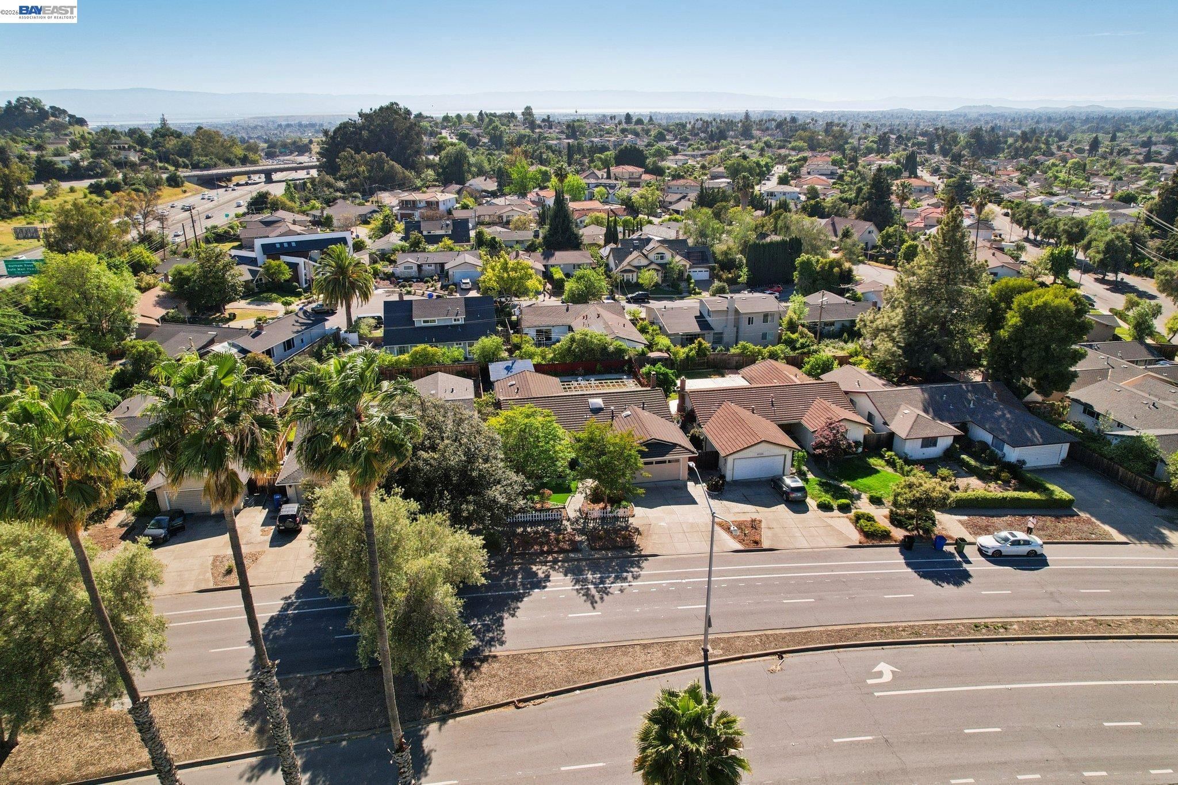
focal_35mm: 22
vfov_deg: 57.2
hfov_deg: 78.6
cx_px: 589
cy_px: 392
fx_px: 720
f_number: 2.8
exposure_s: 1/240
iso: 100
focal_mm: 8.4
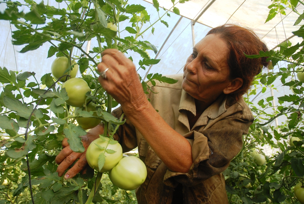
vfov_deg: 48.0
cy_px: 102
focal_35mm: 27
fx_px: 228
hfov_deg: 67.3
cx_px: 152
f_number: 6.3
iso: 200
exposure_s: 1/80
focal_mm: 18
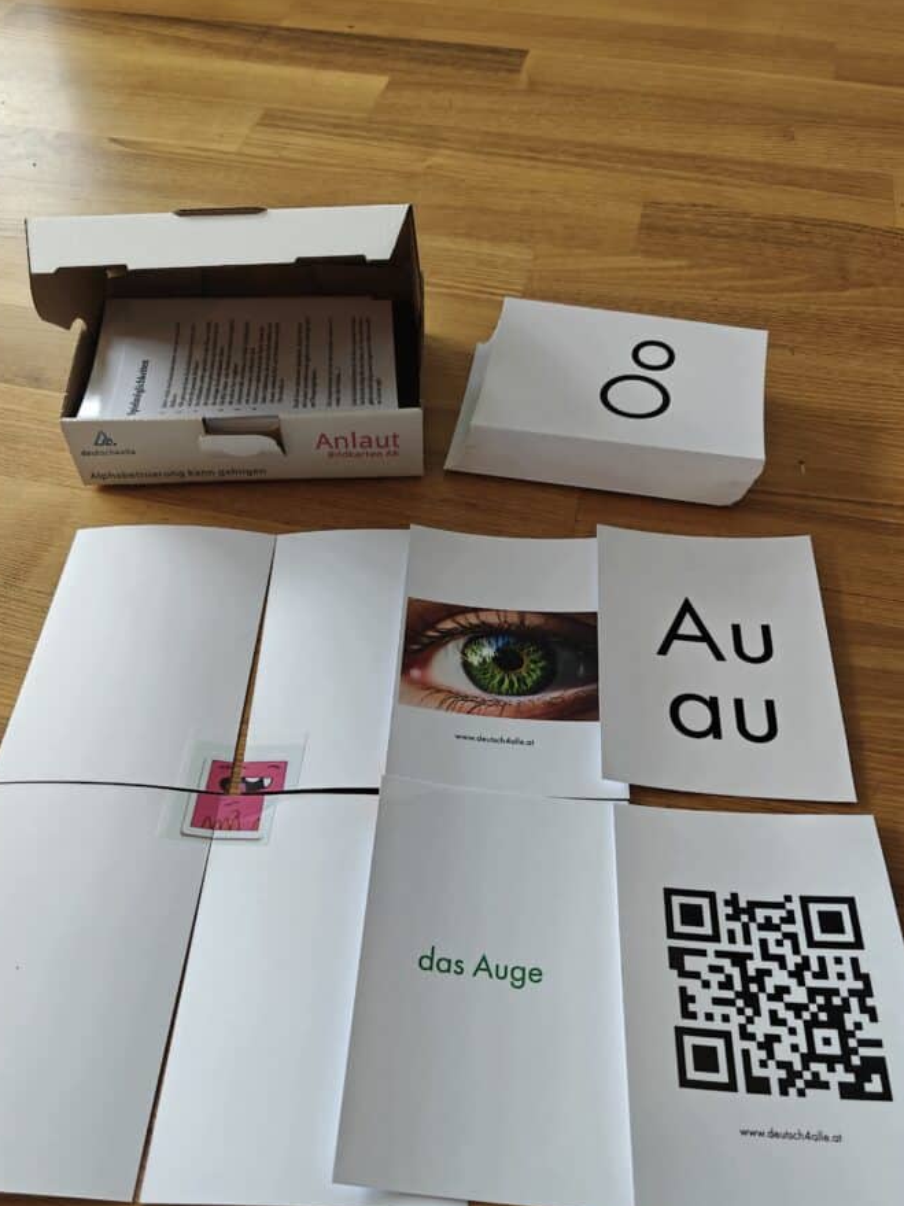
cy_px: 630
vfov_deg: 63.4
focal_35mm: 28
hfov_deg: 49.7
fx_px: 975
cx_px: 444
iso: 640
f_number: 1.7
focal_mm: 6.06
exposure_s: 1/100
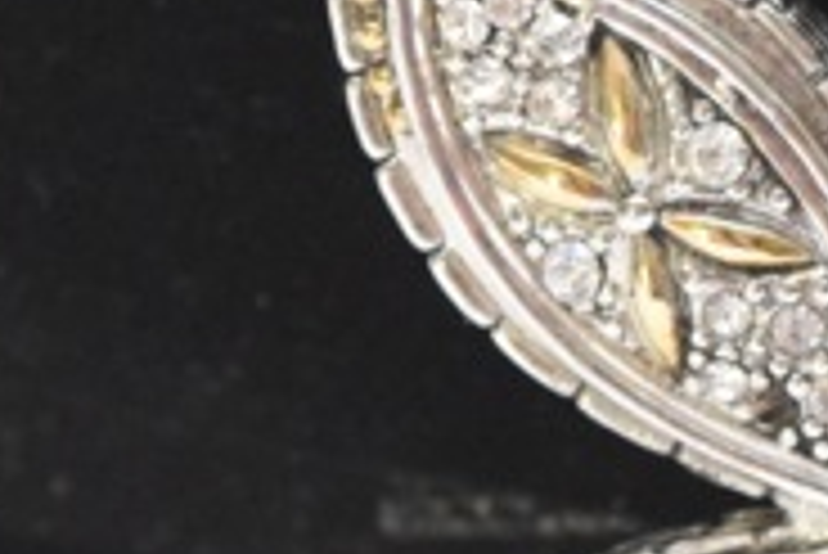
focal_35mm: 449
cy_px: 462
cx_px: 1030
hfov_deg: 4.6
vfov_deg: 3.1
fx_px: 10328
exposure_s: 1/60
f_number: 5.6
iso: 3200
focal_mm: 55
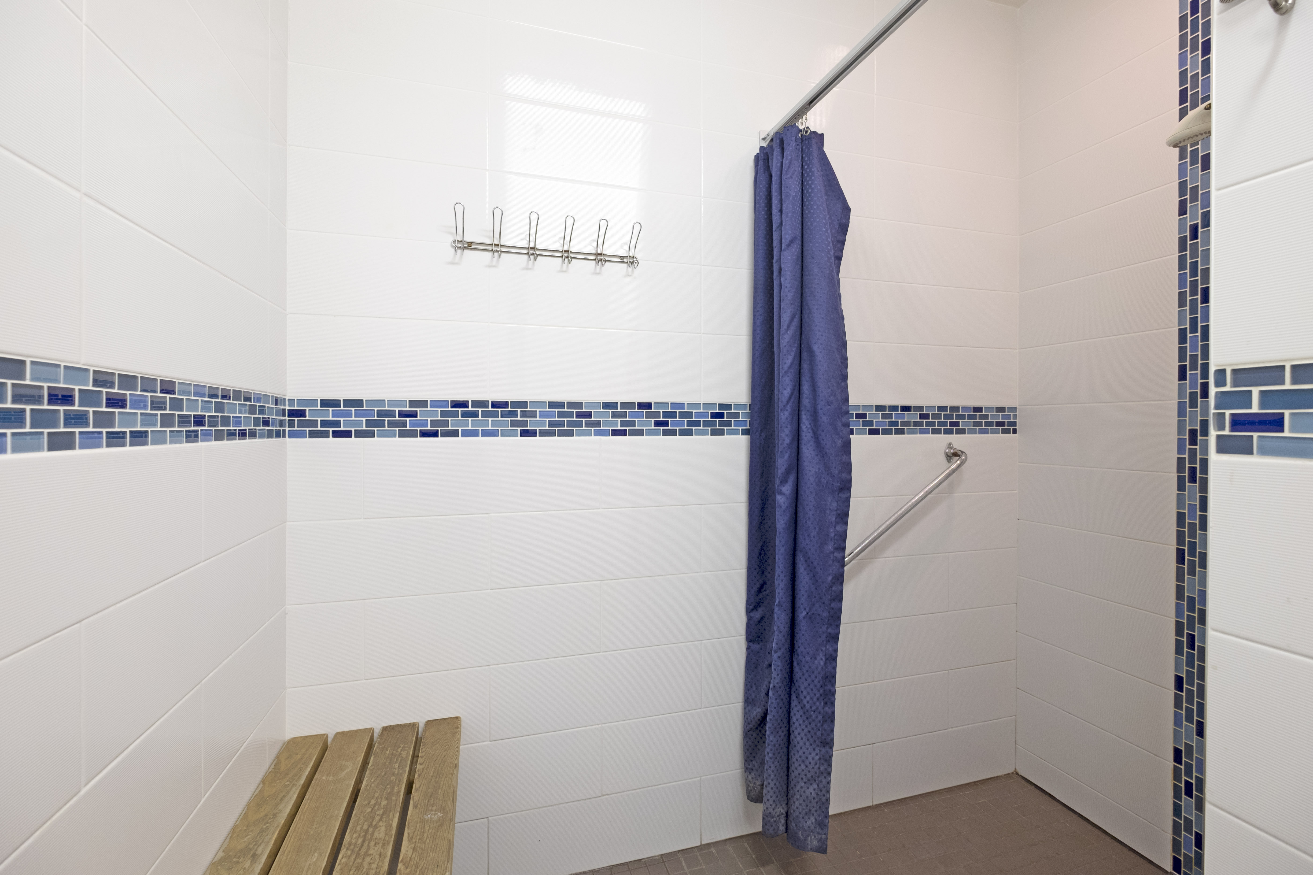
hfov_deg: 100.4
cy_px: 438
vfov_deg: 77.3
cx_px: 656
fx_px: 547
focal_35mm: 15
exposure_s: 1/25
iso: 800
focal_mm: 10
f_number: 4
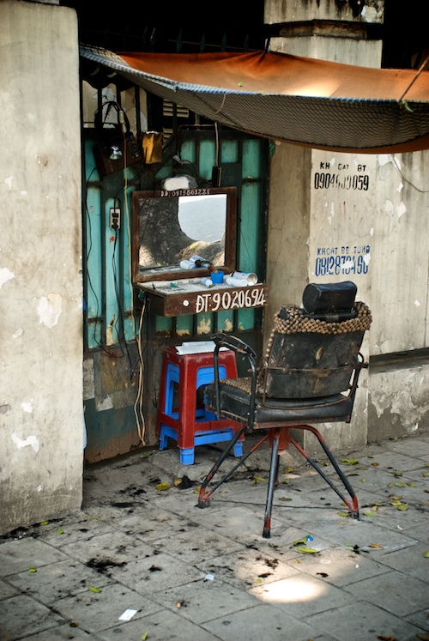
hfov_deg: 20.7
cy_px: 320
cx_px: 214
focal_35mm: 66
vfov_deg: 30.5
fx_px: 1176
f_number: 4.8
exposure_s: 1/100
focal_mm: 44
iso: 560
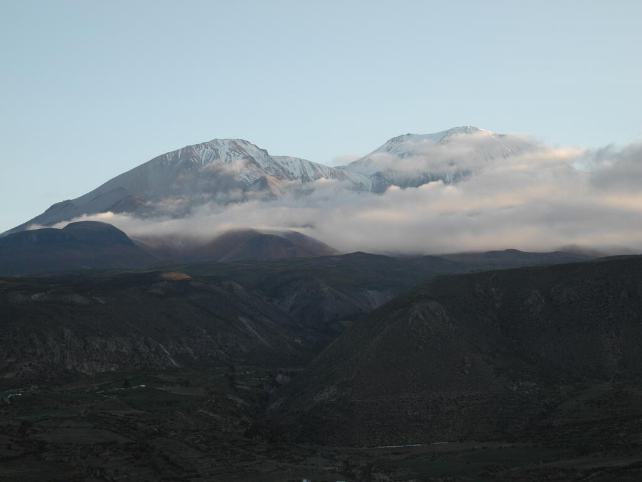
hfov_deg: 20.9
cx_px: 321
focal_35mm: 94
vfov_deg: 15.7
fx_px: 1743
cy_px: 241
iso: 100
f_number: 4.5
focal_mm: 20.1
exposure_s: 1/200
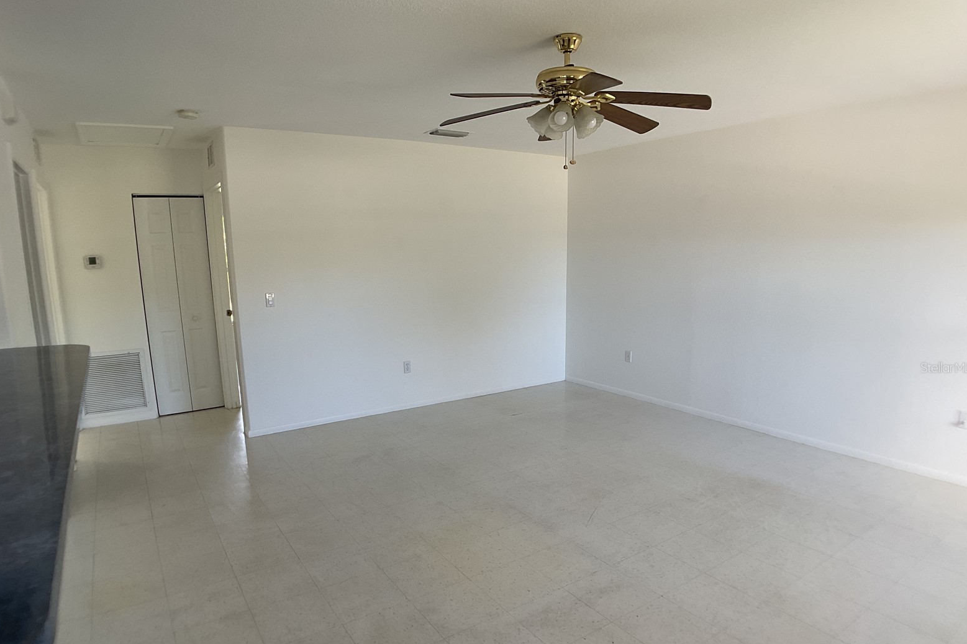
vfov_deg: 42.2
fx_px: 833
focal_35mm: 31
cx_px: 483
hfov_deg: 60.3
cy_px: 367
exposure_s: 1/120
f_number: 1.8
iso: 40
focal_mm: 3
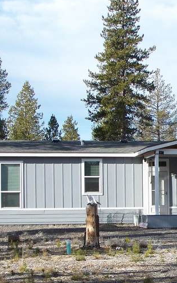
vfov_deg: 21.0
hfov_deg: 13.0
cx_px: 207
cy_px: 211
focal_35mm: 98
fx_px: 757
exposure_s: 1/640
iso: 64
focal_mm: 7.54
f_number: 2.8
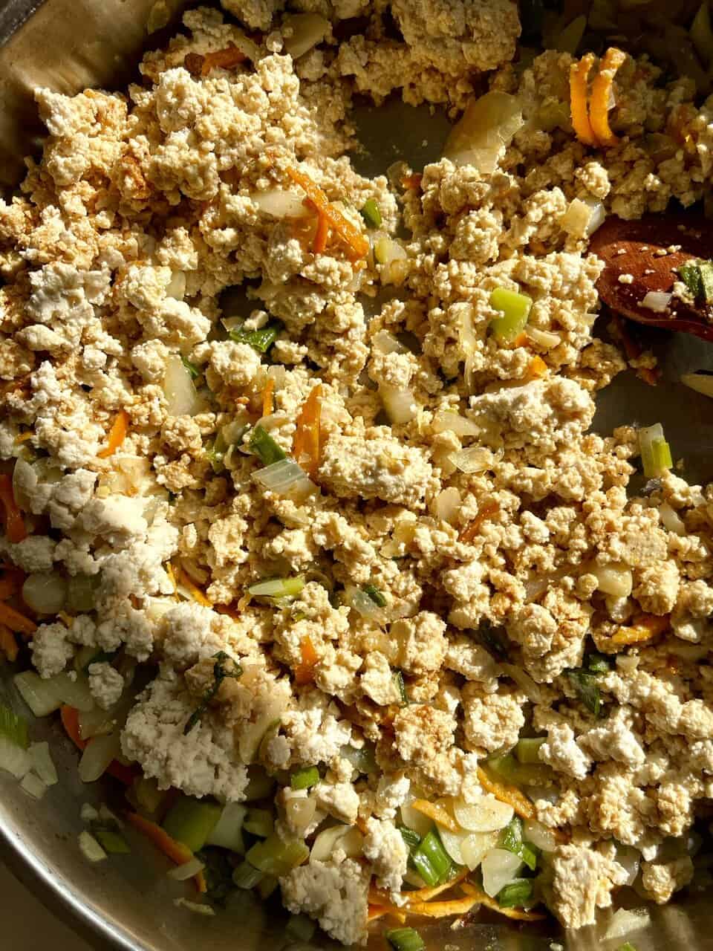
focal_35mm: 25
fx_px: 687
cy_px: 476
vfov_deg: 69.4
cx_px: 356
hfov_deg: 54.9
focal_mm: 5.1
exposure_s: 1/3559
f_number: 1.6
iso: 32
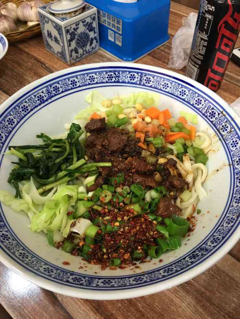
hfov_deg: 48.2
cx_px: 120
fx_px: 268
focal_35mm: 29
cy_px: 160
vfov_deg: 61.7
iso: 80
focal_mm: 4.15
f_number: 2.2
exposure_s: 1/17
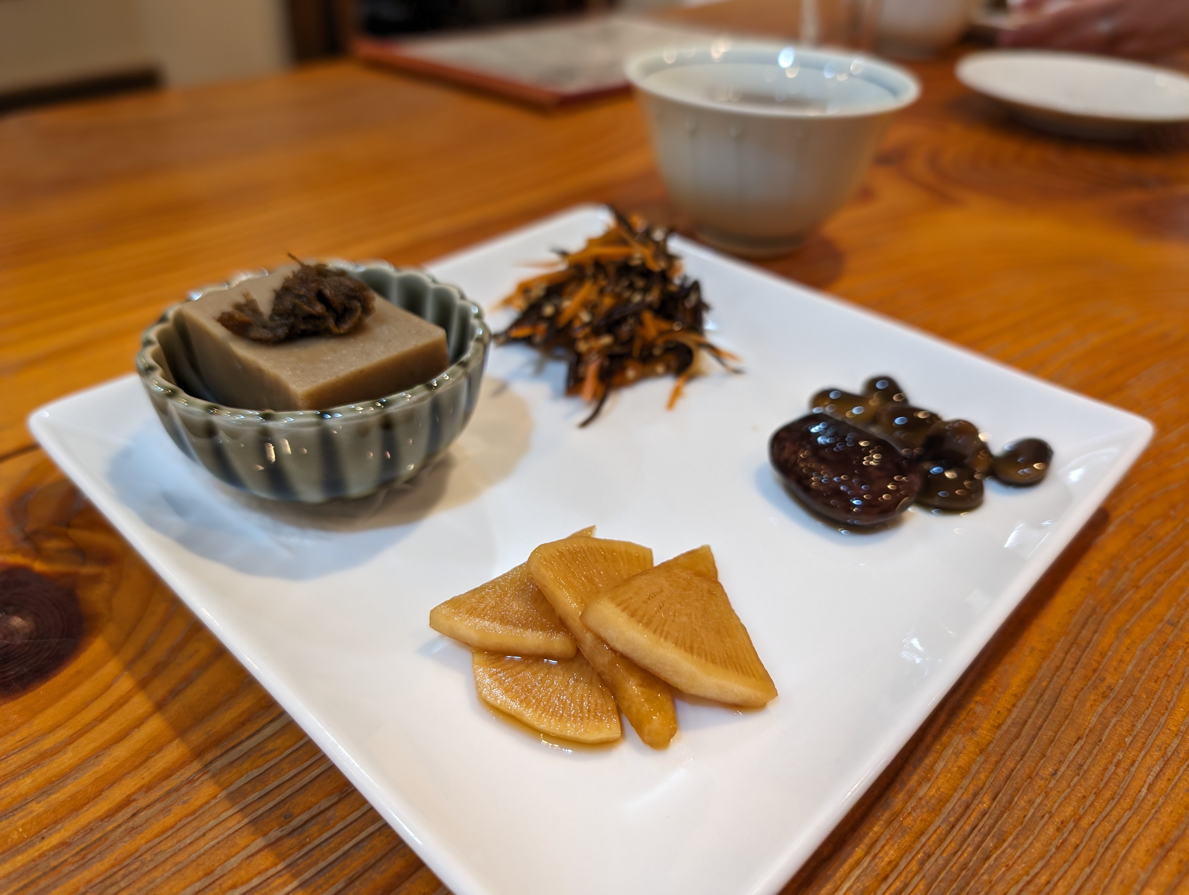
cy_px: 448
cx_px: 594
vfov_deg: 56.9
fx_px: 826
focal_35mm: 24
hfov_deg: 71.5
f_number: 1.68
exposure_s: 1/24
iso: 86
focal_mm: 6.9
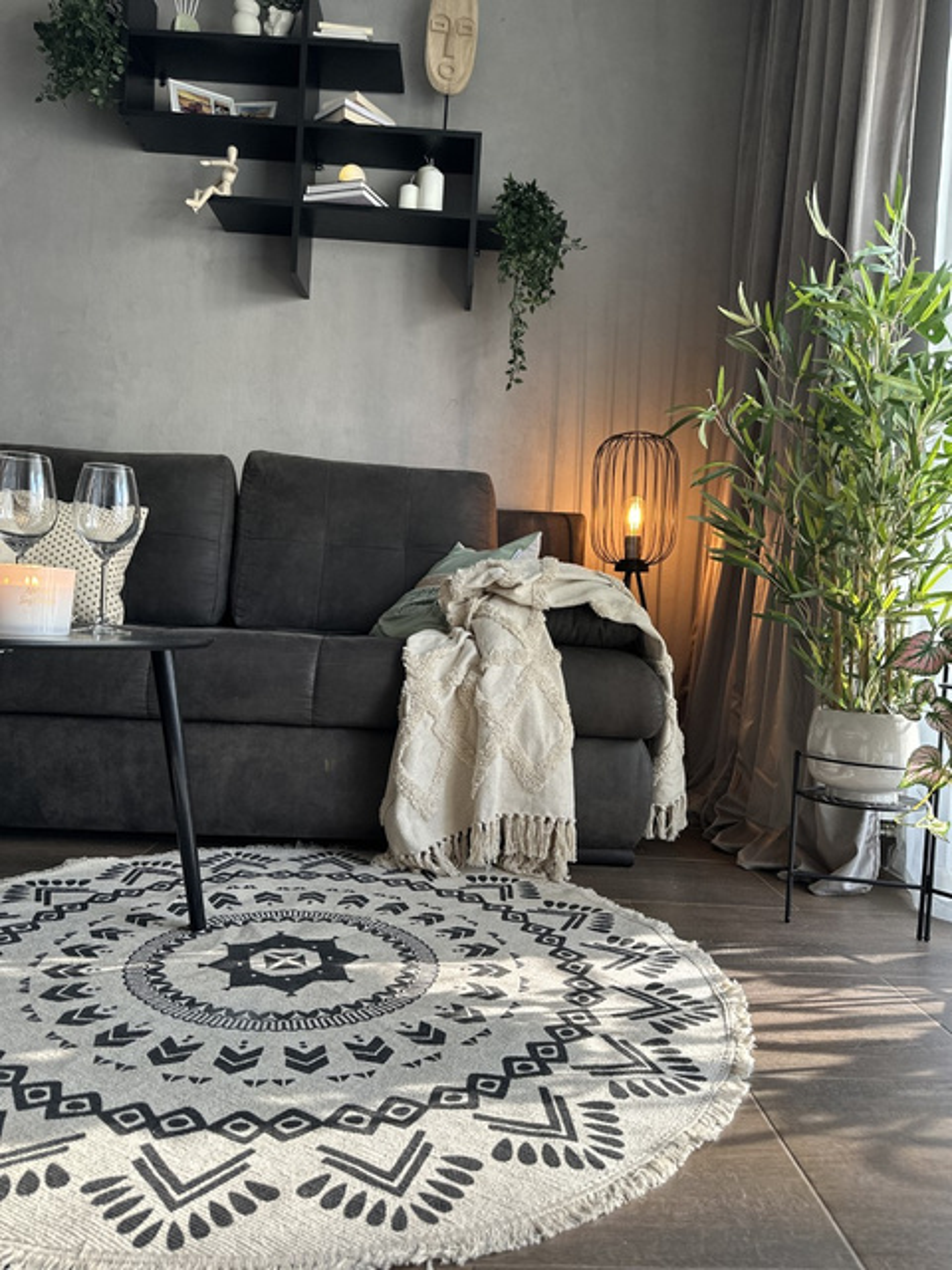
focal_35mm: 24
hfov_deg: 56.8
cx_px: 476
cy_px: 635
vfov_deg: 71.6
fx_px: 880
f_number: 1.78
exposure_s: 1/71
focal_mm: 6.86
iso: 250
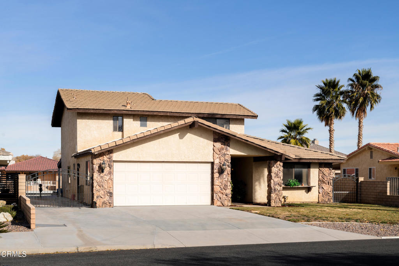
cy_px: 133
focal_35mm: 50
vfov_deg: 27.0
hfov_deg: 39.6
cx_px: 200
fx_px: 554
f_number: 10
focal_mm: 50
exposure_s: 1/80
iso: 64
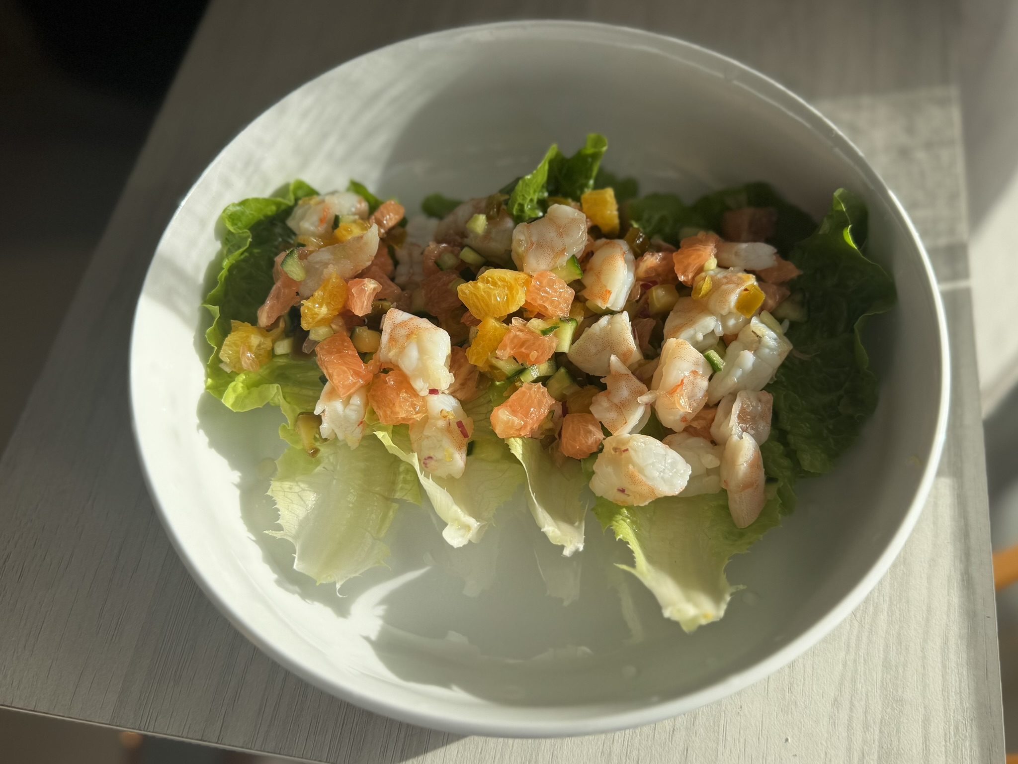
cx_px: 509
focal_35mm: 24
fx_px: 706
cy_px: 382
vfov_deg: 56.8
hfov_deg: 71.6
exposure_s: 1/1923
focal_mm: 6.76
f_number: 1.78
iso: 80
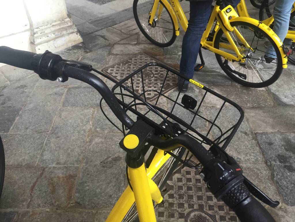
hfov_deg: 61.7
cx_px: 148
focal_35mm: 29
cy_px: 111
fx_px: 247
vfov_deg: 48.2
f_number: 2.2
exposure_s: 1/33
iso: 80
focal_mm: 4.15
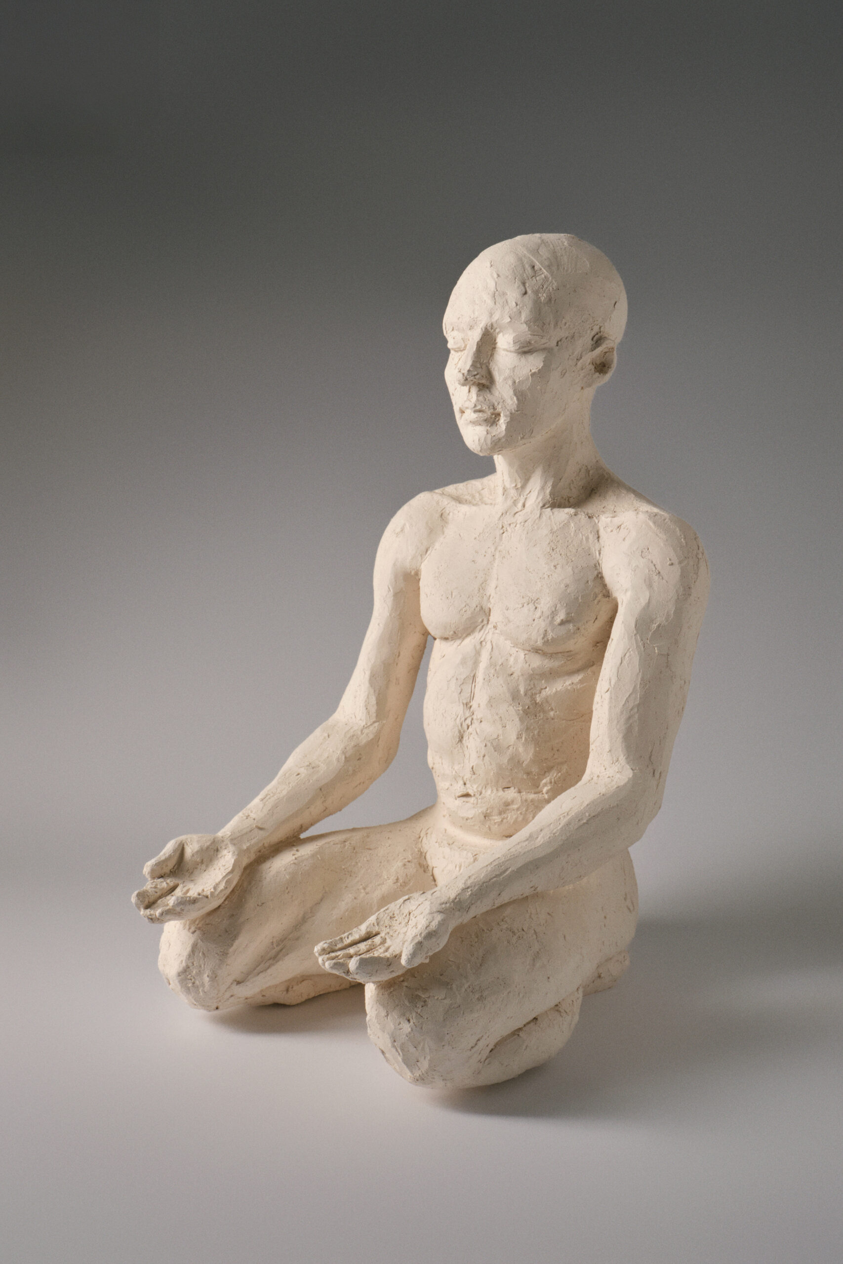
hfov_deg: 32.6
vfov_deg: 47.4
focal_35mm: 41
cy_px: 632
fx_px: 1440
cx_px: 422
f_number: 11
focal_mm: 27.5
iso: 500
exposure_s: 1/250
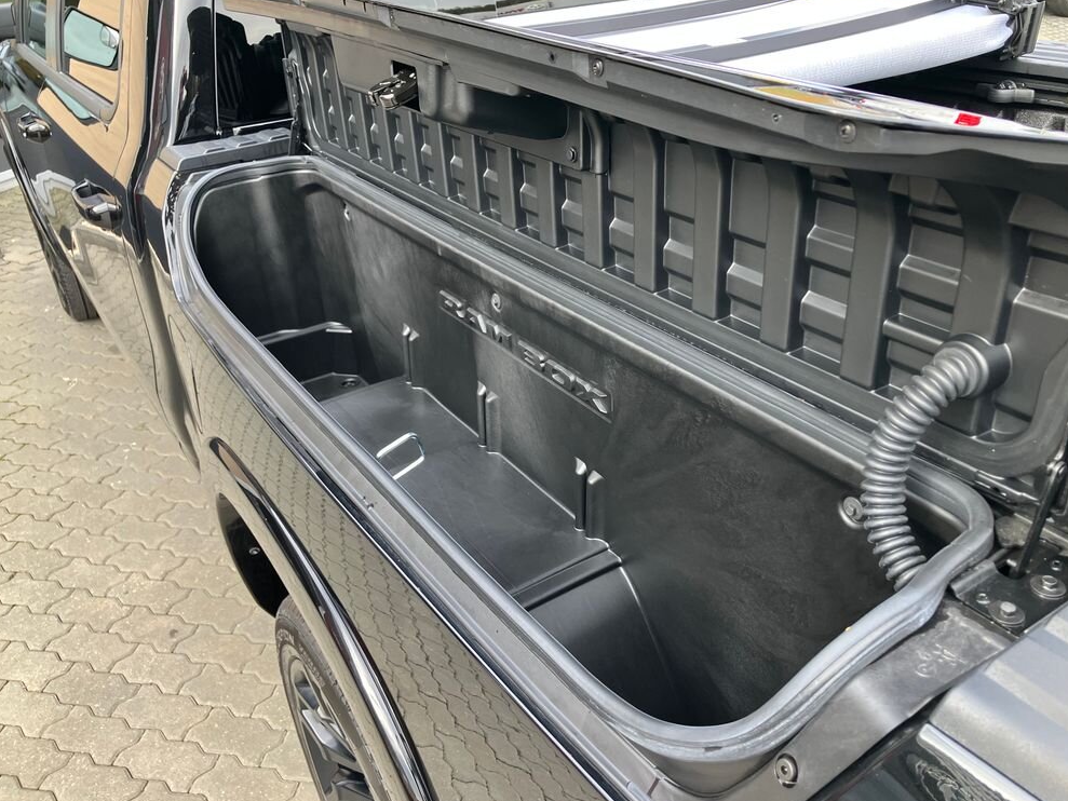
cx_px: 546
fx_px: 895
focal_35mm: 29
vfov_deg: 48.2
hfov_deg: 61.6
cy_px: 403
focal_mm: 3.99
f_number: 1.8
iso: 50
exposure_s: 1/121
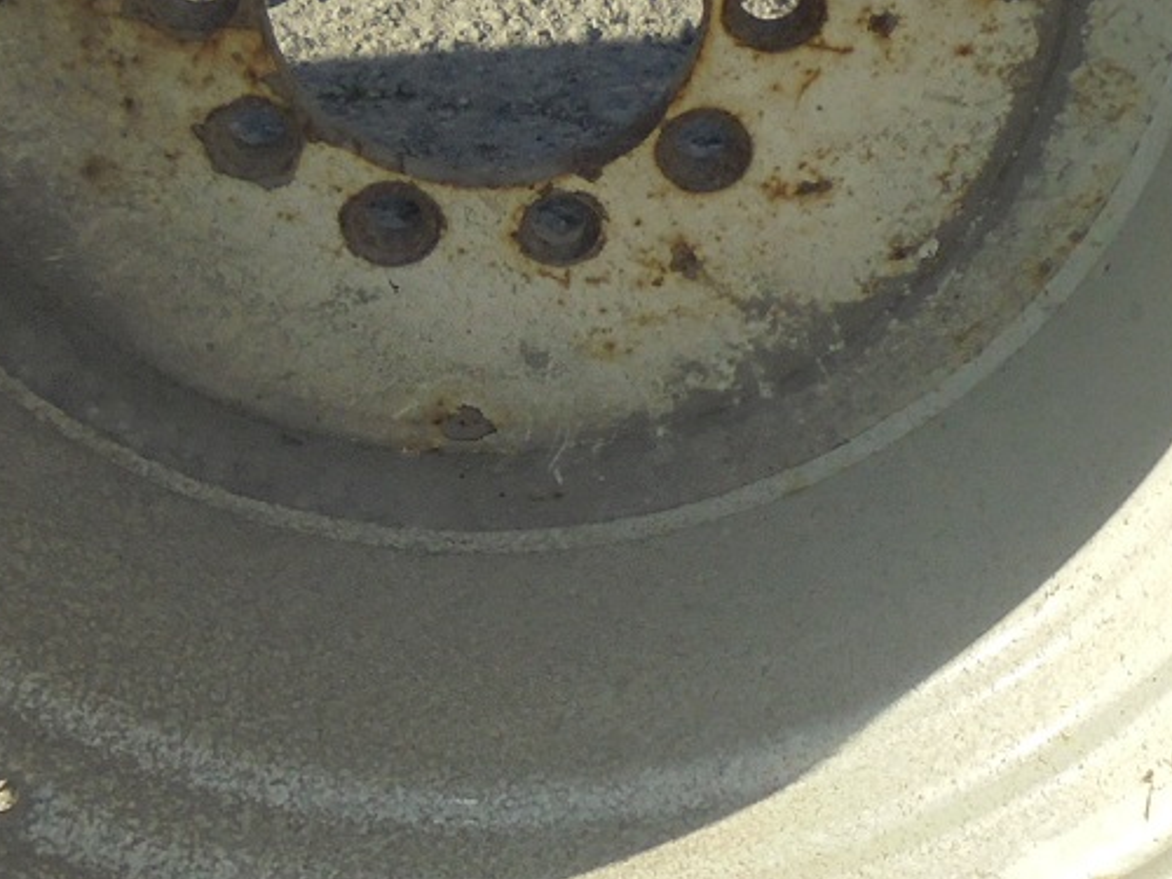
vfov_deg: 18.9
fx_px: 2641
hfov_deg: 25.0
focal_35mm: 78
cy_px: 510
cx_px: 490
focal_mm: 4.6
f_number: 3.5
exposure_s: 1/800
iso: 100
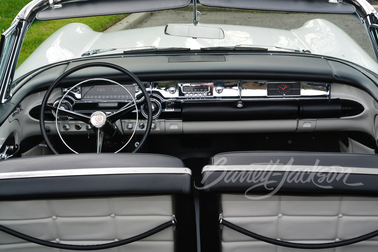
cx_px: 189
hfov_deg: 27.3
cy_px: 126
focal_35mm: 74
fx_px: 777
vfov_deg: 18.4
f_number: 5.6
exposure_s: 1/200
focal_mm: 27.5
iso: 200
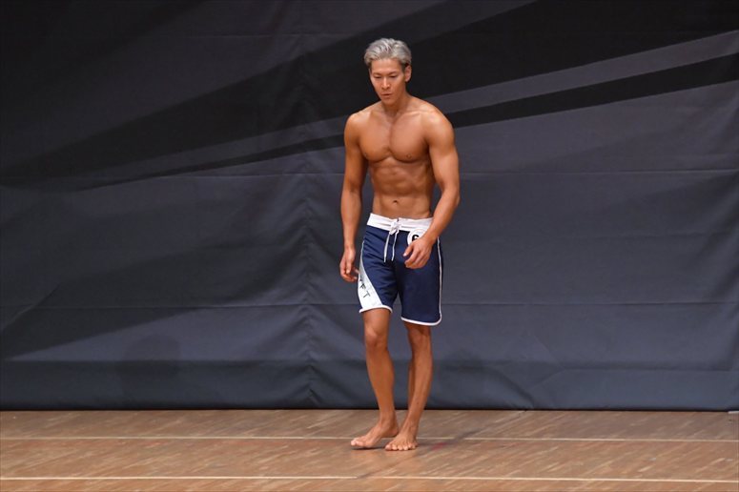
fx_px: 6463
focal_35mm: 315
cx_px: 370
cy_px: 246
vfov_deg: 4.4
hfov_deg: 6.5
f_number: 5.6
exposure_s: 1/400
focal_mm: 210
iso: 6400
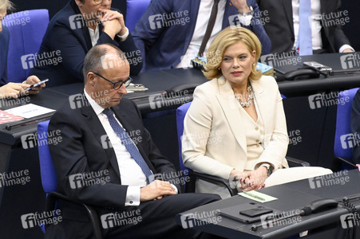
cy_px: 120
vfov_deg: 2.7
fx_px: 4996
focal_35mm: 500
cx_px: 180
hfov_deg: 4.1
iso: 10000
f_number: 5.6
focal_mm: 500
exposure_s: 1/500
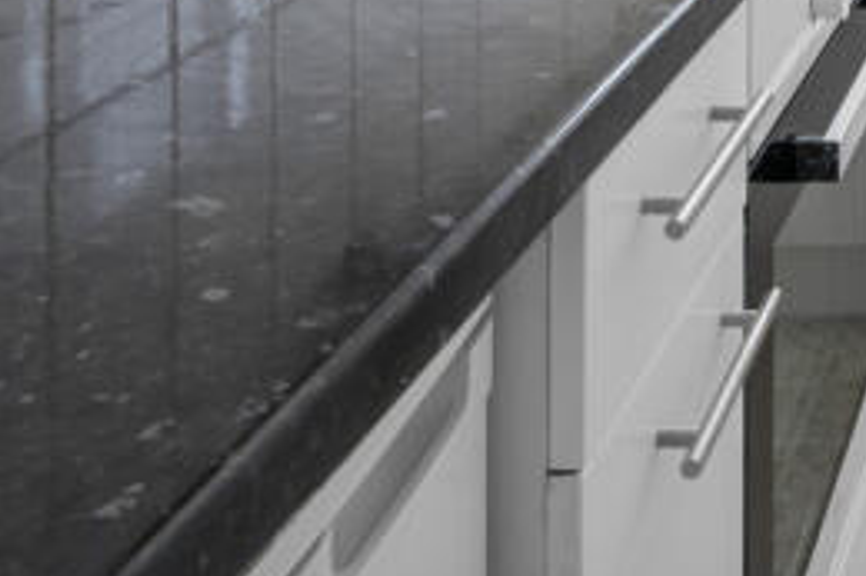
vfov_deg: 17.0
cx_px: 1142
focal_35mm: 63
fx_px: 1514
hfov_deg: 26.7
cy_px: -514
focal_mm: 16
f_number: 16
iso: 200
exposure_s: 1/20
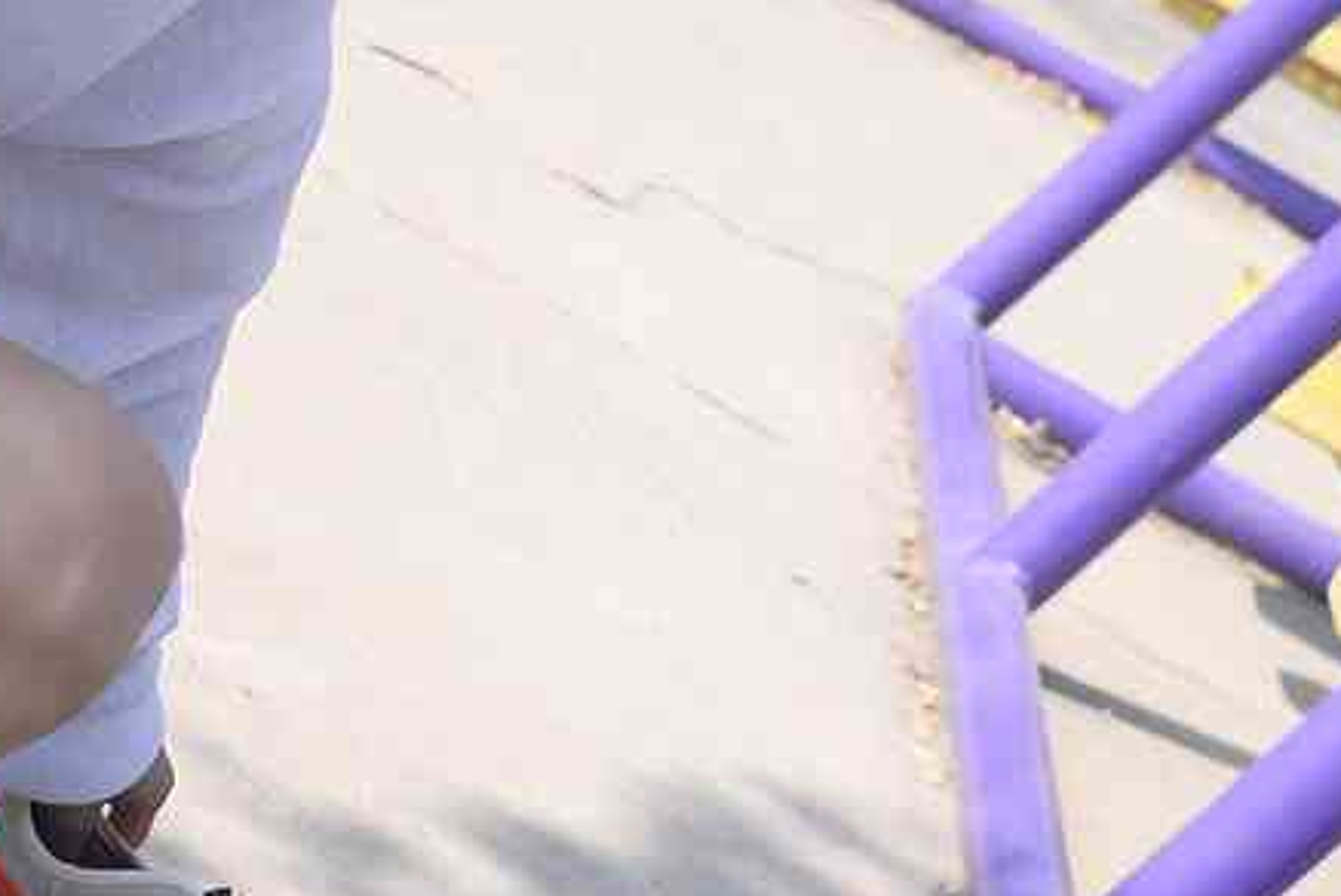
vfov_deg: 8.8
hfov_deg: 13.1
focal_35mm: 156
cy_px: 126
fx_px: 5815
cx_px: 244
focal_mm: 35
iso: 160
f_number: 5.6
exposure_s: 1/800
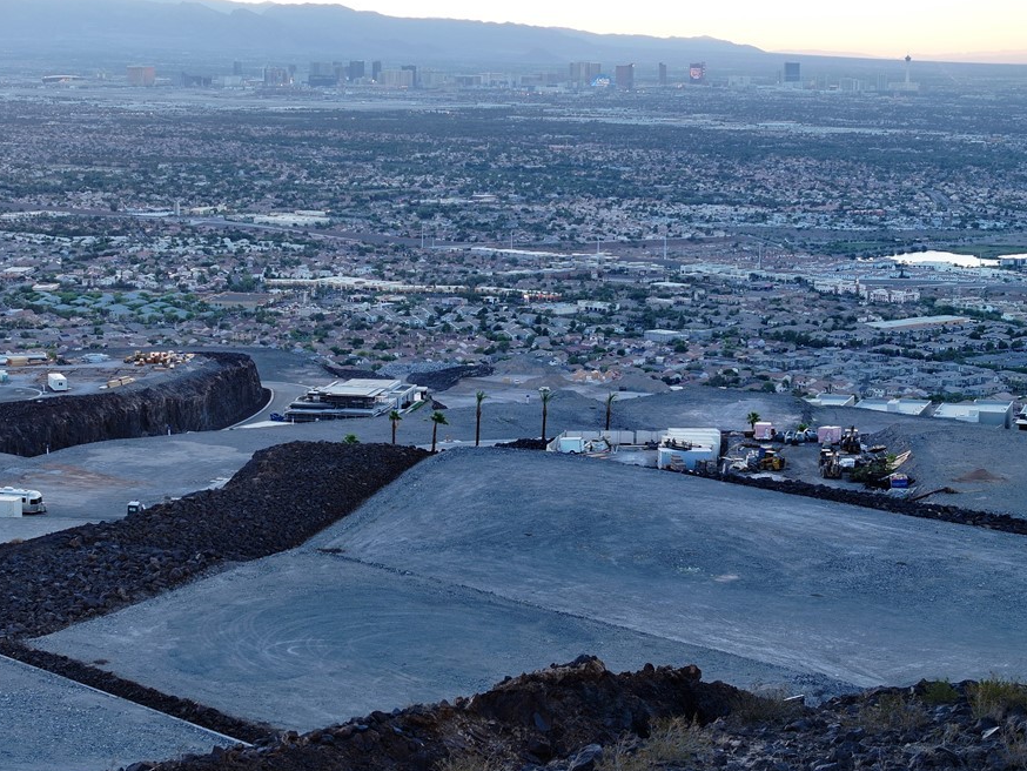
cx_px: 464
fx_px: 2433
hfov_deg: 23.8
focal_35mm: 82
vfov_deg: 18.0
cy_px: 368
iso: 100
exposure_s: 1/80
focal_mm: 19.35
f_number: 2.8
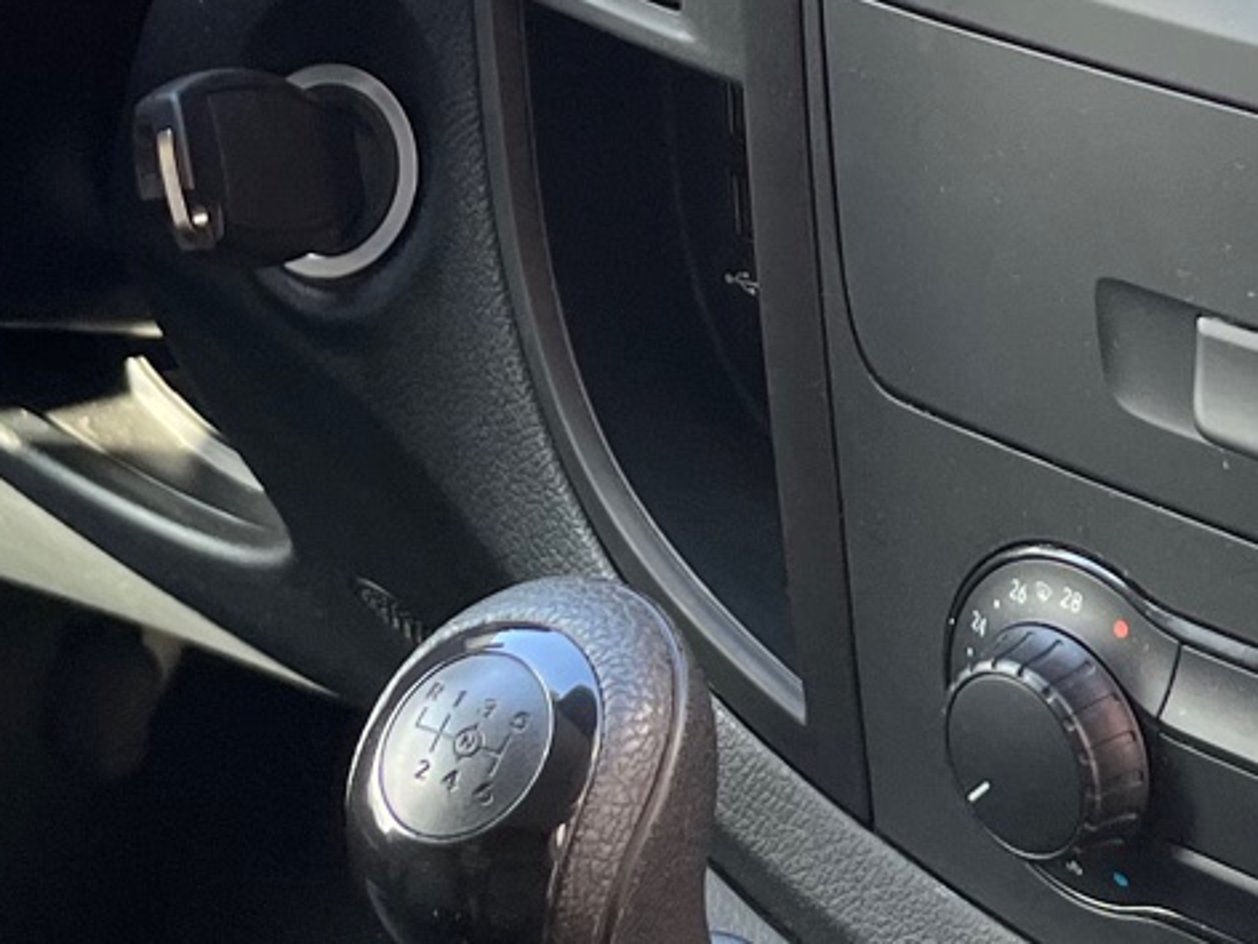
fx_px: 4034
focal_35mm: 111
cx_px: 880
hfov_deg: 17.7
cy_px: -3
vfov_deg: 13.2
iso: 50
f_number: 1.6
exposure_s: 1/122
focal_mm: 5.1
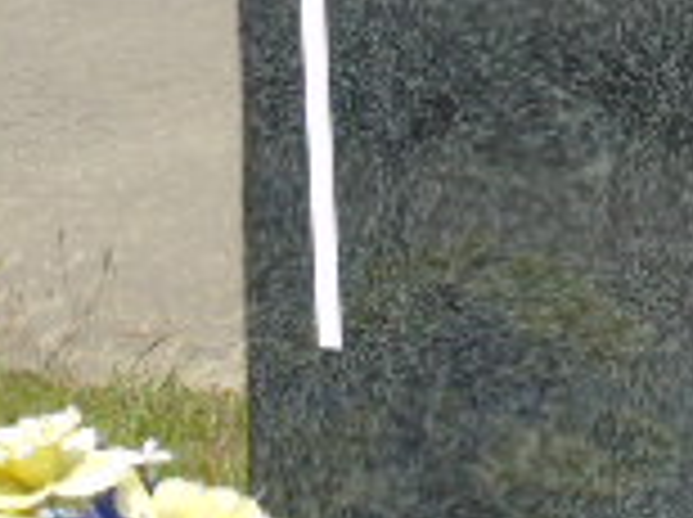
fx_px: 5157
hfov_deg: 7.5
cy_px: 99
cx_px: 1089
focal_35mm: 258
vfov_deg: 5.7
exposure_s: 1/500
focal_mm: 11
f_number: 4.5
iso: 80
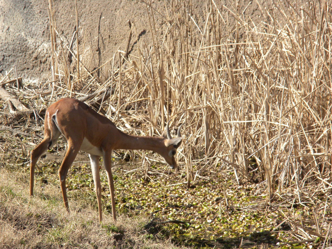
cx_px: 166
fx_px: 2494
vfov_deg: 5.7
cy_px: 124
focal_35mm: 260
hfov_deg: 7.6
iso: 117
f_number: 5.3
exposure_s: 1/447
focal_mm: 46.2
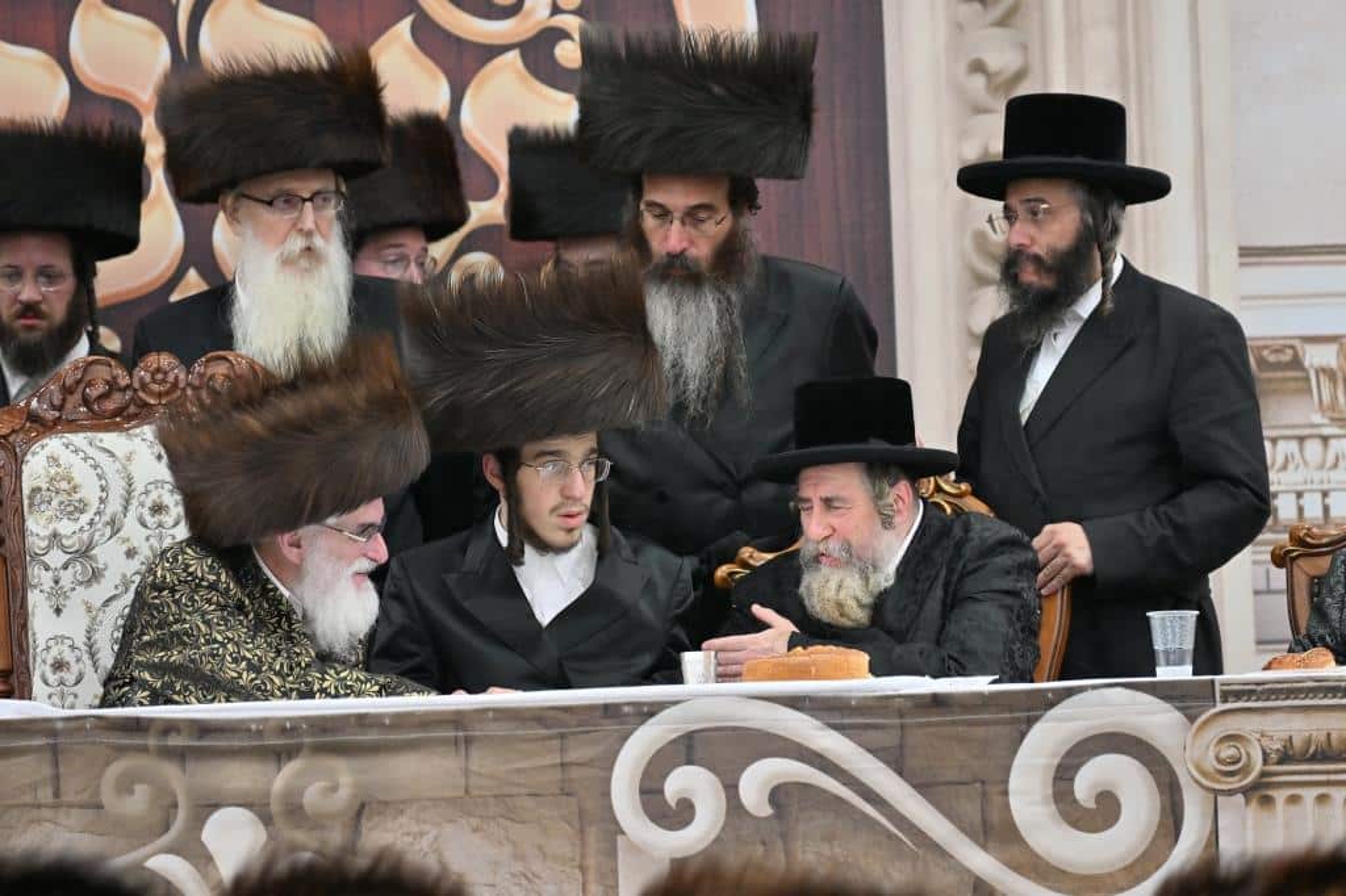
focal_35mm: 300
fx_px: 11212
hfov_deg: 6.9
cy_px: 448
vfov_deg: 4.6
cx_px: 673
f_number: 2.8
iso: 640
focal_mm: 200
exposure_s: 1/200
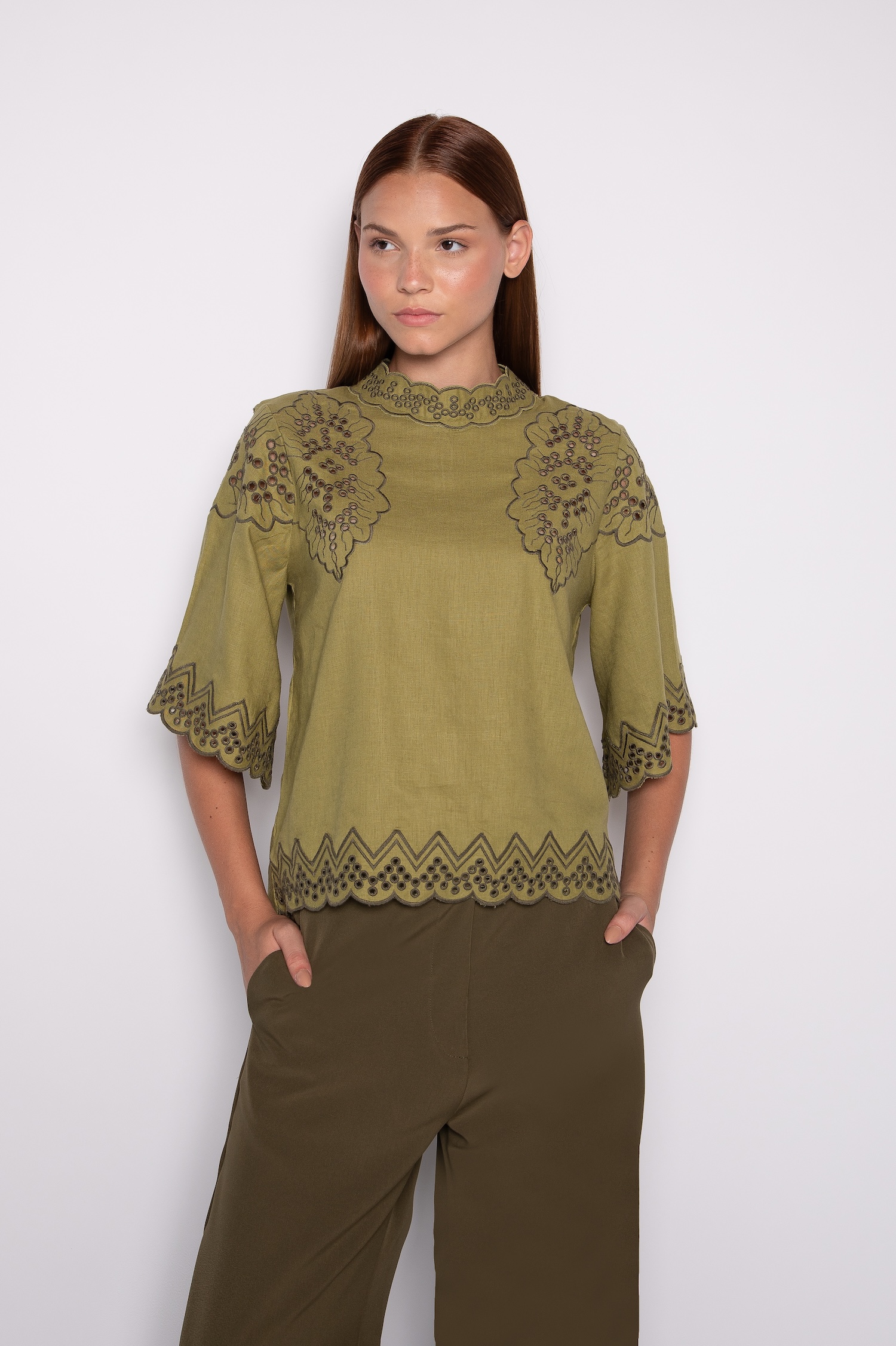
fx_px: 1420
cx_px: 448
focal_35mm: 38
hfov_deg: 35.0
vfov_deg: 50.7
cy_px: 673
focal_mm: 38
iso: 200
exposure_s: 1/160
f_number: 7.1
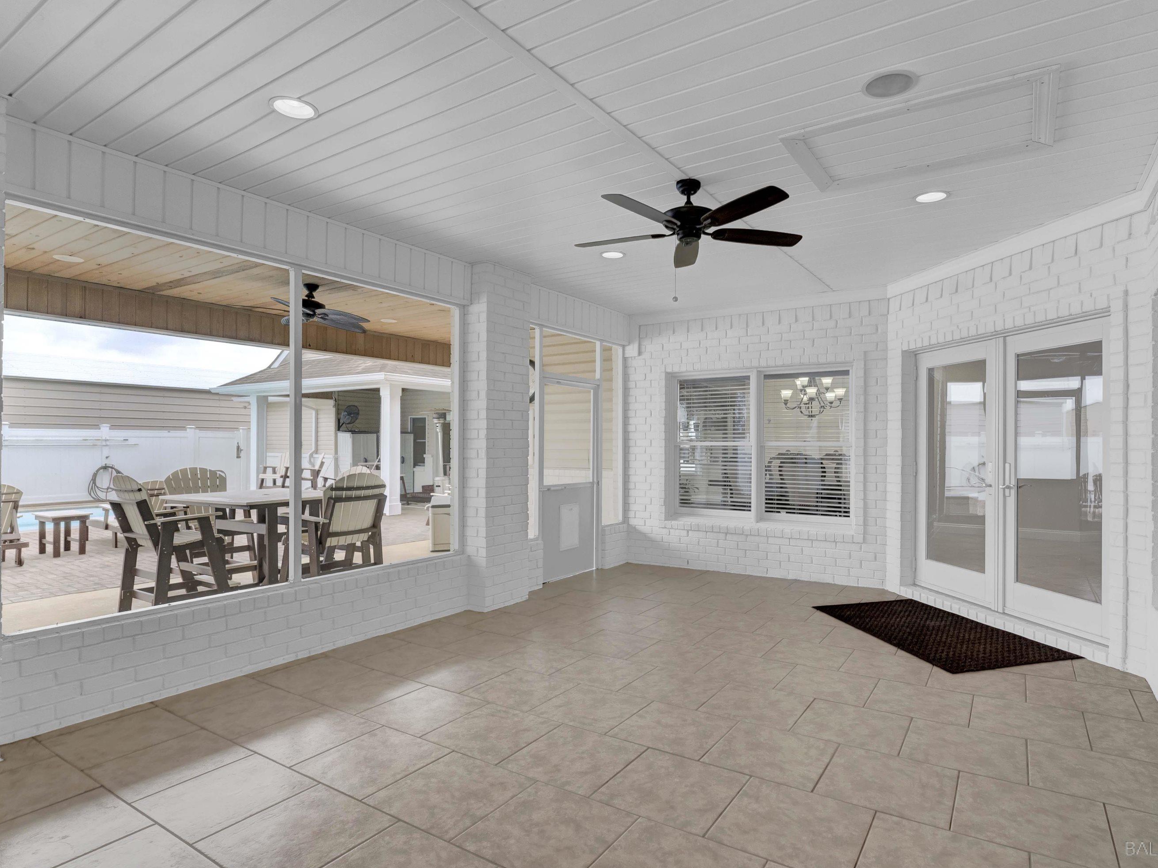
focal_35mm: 18
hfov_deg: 87.6
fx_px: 602
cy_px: 441
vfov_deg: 71.6
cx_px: 622
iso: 1250
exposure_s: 1/160
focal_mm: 16
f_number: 5.6
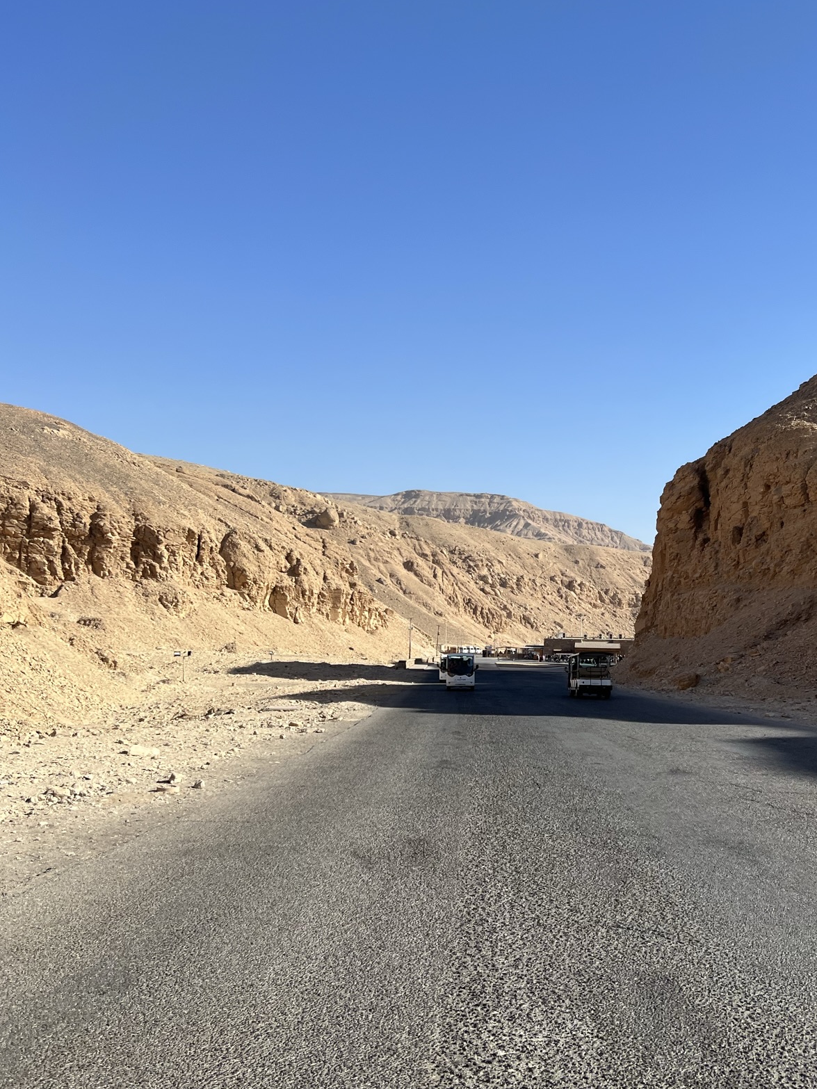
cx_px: 495
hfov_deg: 41.6
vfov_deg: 53.9
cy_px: 551
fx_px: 1070
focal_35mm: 34
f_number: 1.5
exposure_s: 1/5076
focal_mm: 5.7
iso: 50
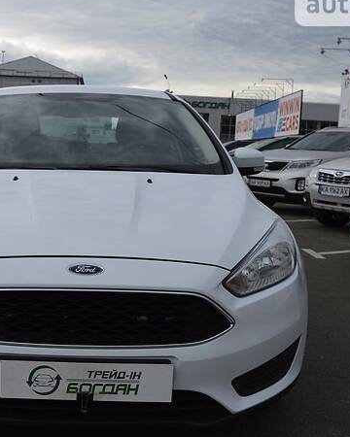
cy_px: 231
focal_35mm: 45
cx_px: 60
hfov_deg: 32.3
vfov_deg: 41.1
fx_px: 583
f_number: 7.1
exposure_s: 1/200
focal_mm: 18
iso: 100
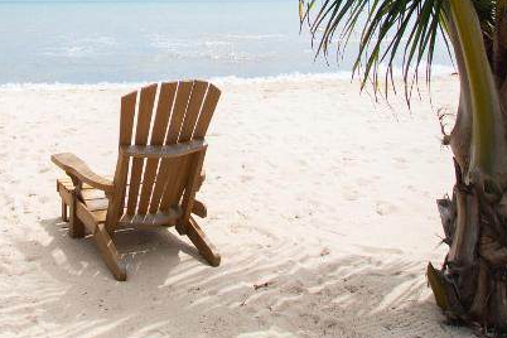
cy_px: -68
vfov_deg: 27.4
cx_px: 77
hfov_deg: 42.6
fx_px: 606
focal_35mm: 43
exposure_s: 1/2000
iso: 100
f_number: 3.5
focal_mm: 10
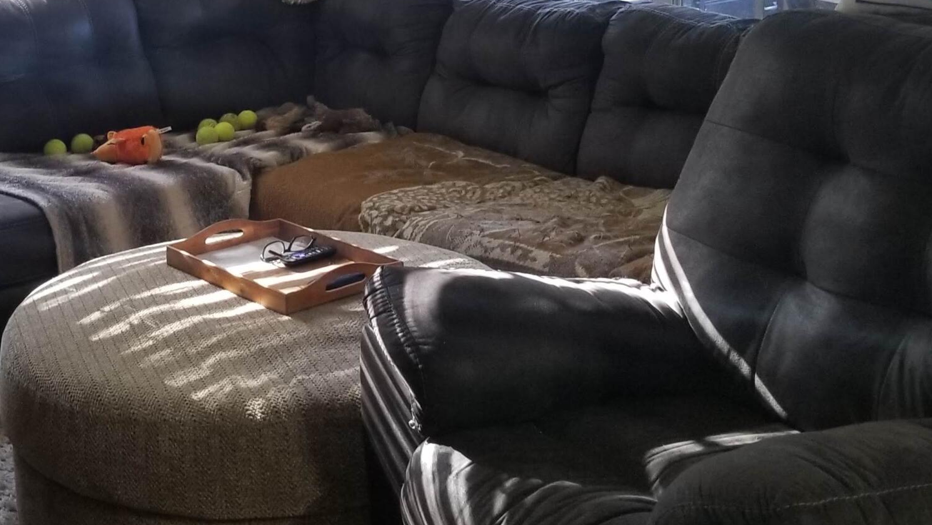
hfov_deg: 35.8
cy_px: 47
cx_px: 236
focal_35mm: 57
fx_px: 1409
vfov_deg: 20.6
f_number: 1.7
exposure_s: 1/30
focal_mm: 4.3
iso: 160
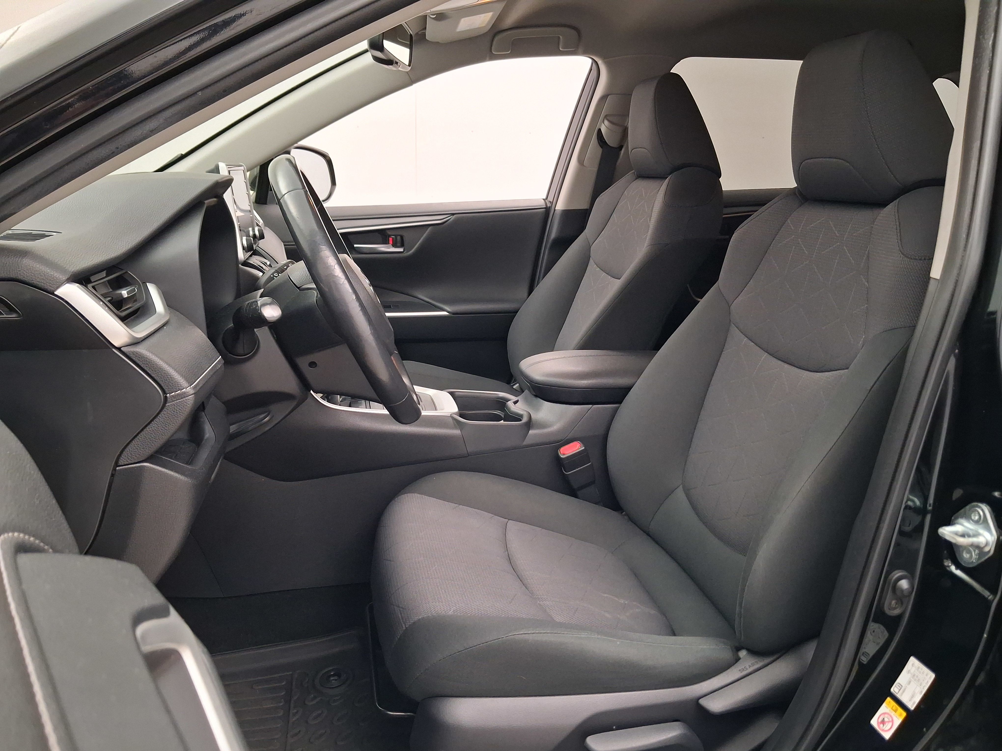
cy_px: 376
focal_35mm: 27
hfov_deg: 65.3
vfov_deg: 51.4
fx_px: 782
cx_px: 501
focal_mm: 4
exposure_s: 1/25
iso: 500
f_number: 1.8
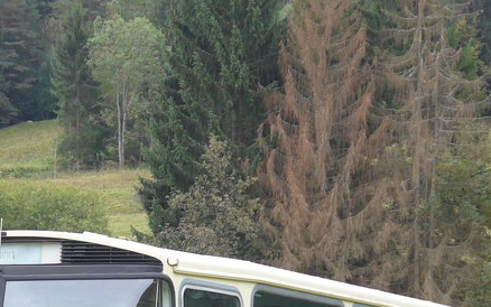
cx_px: 149
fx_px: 2021
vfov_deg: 8.6
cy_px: 319
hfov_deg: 13.8
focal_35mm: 151
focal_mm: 10.7
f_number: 3.3
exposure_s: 1/200
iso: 160
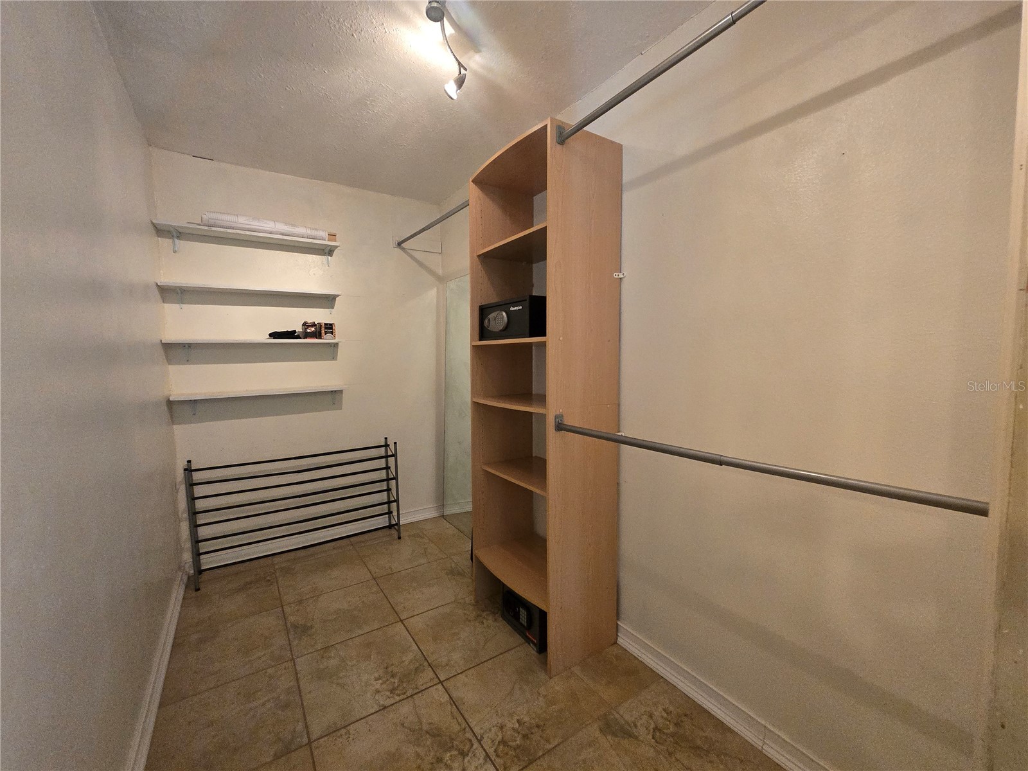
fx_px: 386
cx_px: 514
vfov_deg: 89.9
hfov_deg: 106.2
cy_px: 386
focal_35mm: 13
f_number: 2.2
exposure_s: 1/60
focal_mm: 2.2
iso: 640
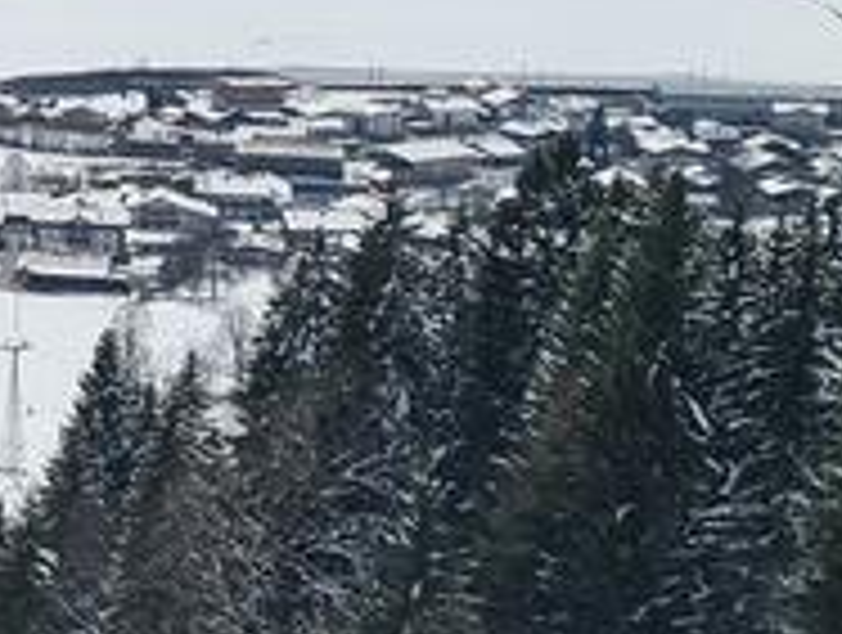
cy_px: 92
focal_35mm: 143
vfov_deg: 10.4
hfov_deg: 11.9
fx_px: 3485
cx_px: -968
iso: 50
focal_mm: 5.4
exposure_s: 1/6784
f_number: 1.8
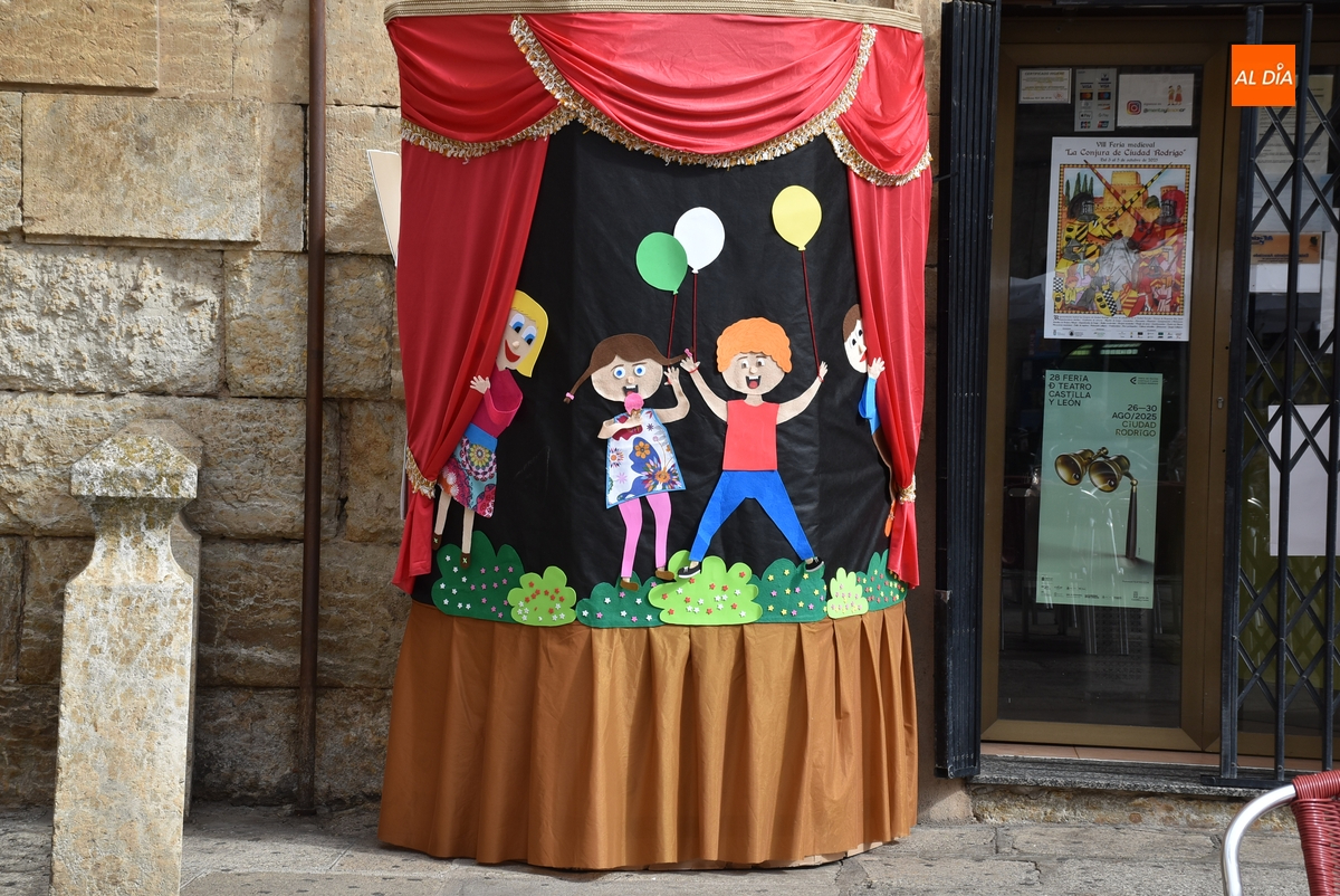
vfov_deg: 17.5
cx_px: 670
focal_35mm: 78
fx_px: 2905
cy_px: 448
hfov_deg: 26.0
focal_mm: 52
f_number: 8
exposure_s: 1/250
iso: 200
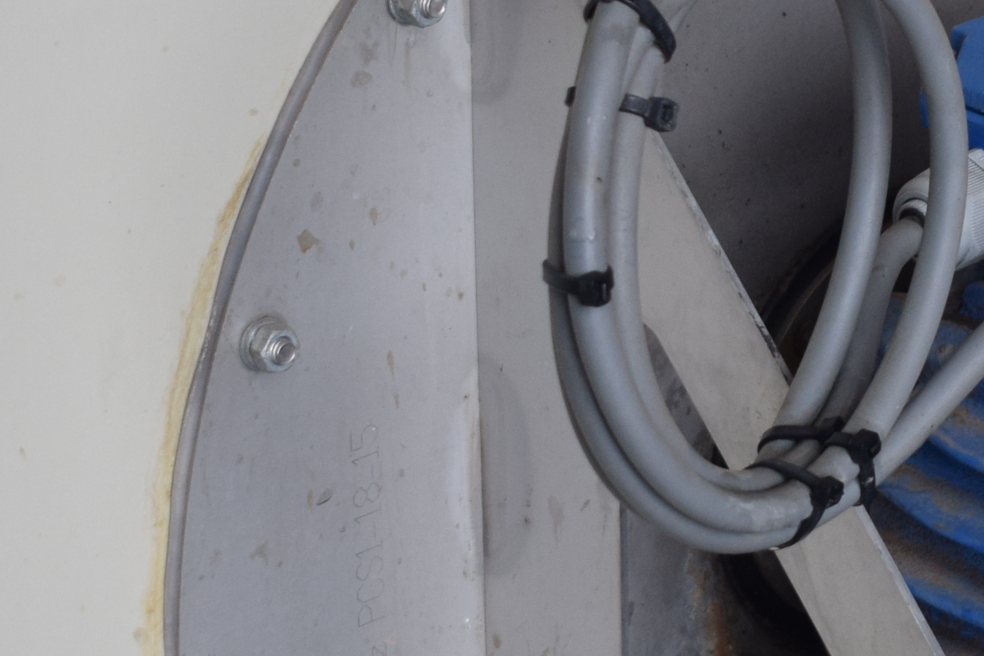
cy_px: 356
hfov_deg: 10.9
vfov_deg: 7.3
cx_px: 724
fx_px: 5166
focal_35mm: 189
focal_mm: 32
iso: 400
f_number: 4.5
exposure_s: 1/80
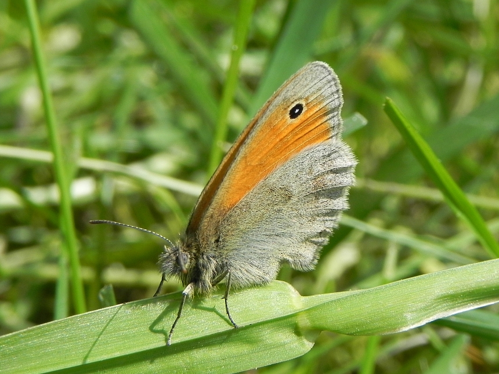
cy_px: 214
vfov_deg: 11.9
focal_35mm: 125
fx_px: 1802
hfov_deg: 15.8
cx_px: 269
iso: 160
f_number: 7.1
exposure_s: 1/379
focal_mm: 18.8
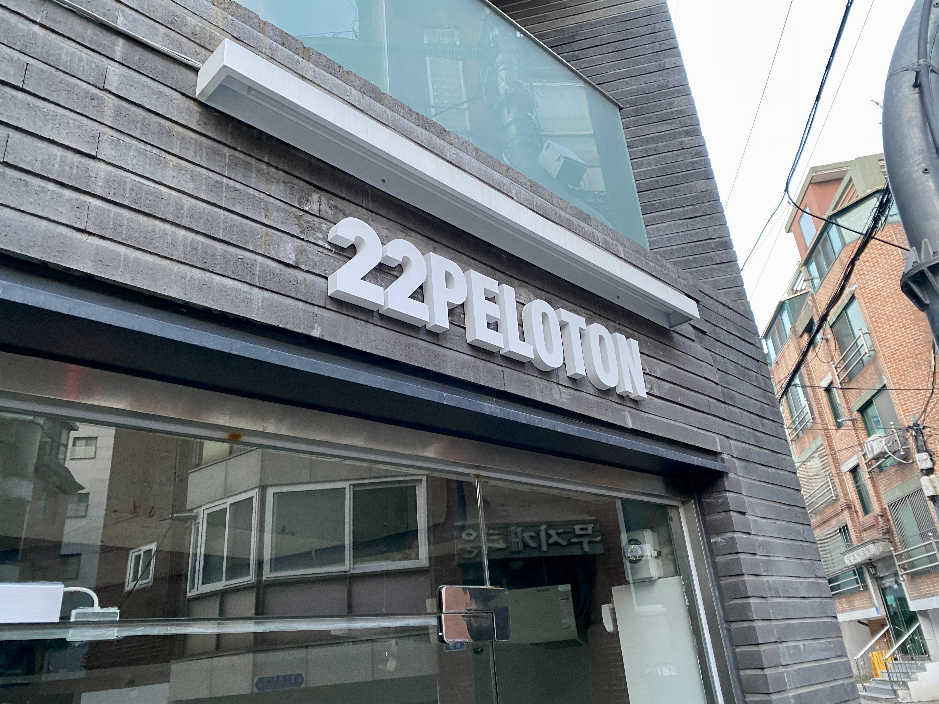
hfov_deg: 67.3
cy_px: 352
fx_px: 705
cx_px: 470
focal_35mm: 26
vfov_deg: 53.1
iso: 320
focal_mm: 4.25
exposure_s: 1/60
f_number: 1.8
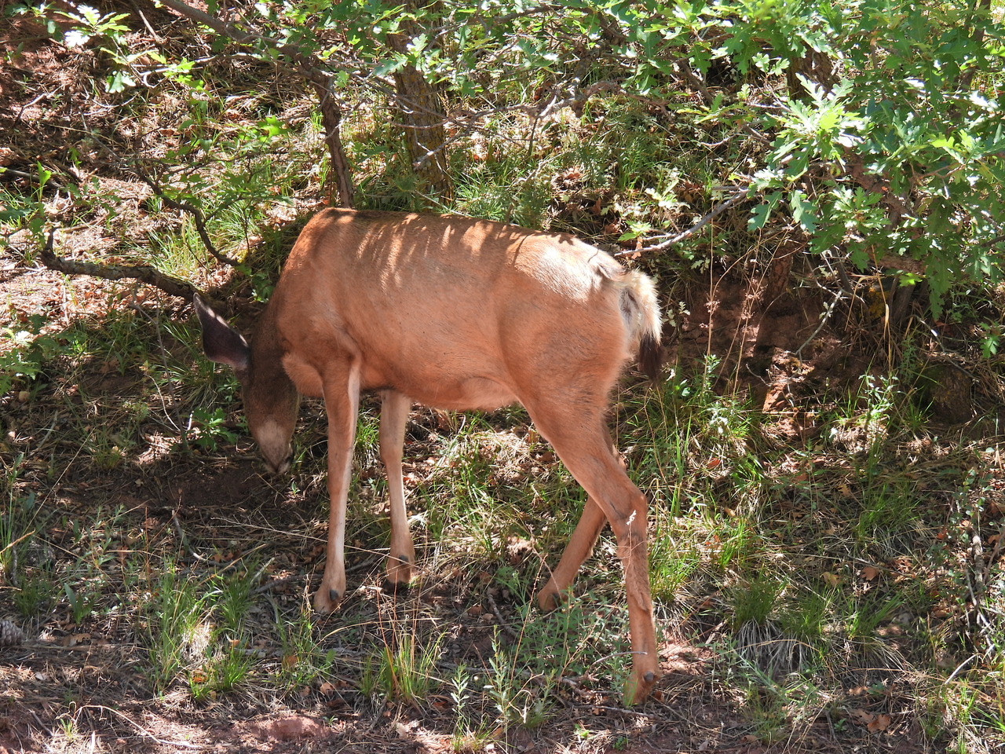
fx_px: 6968
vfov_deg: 6.2
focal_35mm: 240
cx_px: 502
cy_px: 377
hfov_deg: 8.2
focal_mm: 42.8
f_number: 4.5
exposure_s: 1/160
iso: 100
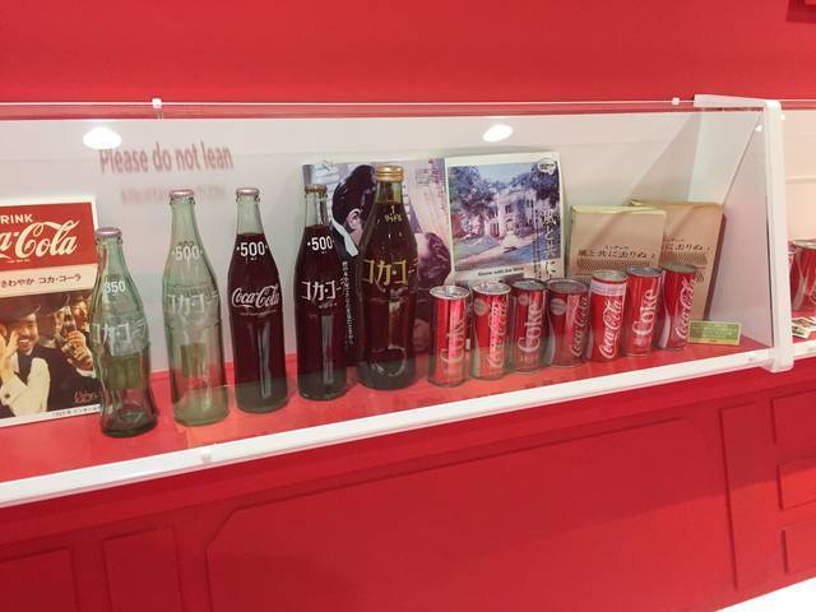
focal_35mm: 29
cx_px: 408
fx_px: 684
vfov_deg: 48.2
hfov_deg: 61.7
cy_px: 306
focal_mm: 4.15
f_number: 2.2
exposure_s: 1/30
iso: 125
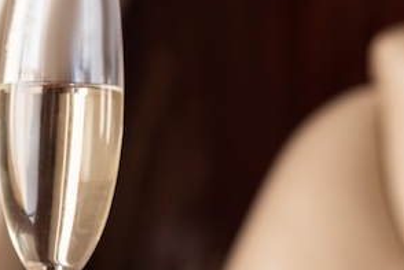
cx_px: 271
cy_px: 158
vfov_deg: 7.9
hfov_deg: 11.8
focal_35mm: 174
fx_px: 1956
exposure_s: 1/200
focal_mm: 50
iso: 320
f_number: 3.5
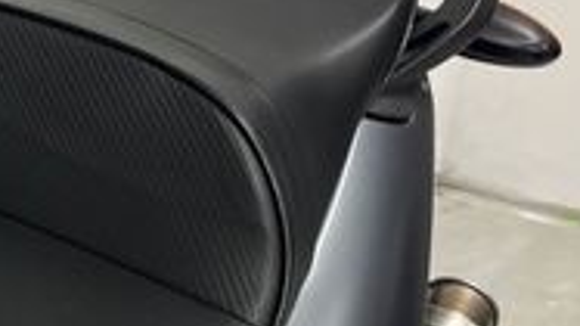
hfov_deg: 19.4
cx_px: -276
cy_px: 127
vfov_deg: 12.5
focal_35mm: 97
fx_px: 1491
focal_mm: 5.1
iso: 64
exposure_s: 1/100
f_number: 1.6
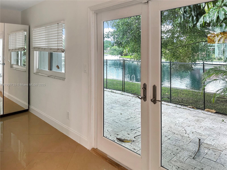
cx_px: 114
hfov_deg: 71.6
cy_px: 85
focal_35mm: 24
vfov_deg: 56.8
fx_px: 157
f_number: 1.78
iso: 160
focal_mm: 6.86
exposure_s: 1/120
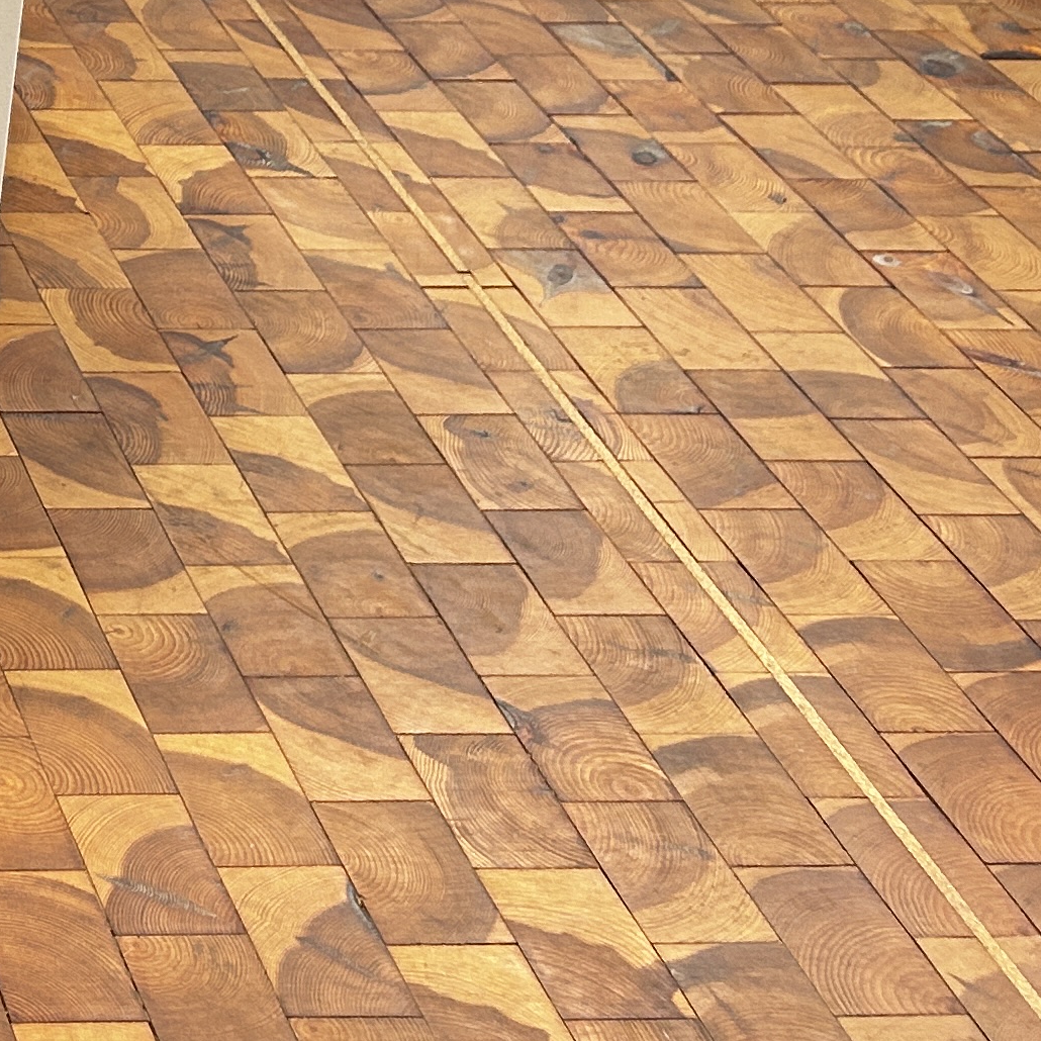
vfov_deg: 18.0
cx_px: -689
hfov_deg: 16.8
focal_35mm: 90
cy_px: -321
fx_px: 3062
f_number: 1.5
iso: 100
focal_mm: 5.7
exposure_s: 1/100
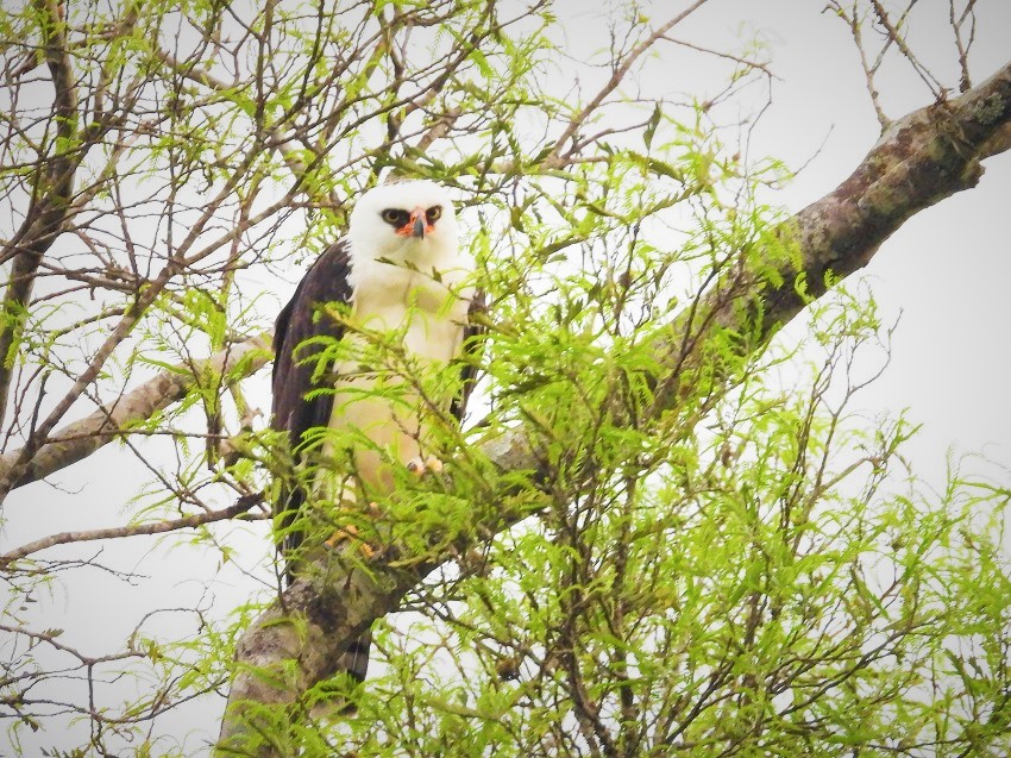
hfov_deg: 1.7
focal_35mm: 1200
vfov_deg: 1.2
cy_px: 379
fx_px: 35037
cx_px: 506
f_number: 5.6
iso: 800
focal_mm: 216
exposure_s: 1/80
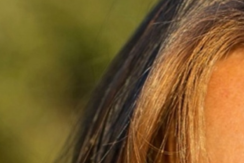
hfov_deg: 3.8
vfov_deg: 2.5
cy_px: 313
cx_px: 411
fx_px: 3675
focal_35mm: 542
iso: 80
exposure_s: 1/250
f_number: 5
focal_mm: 85
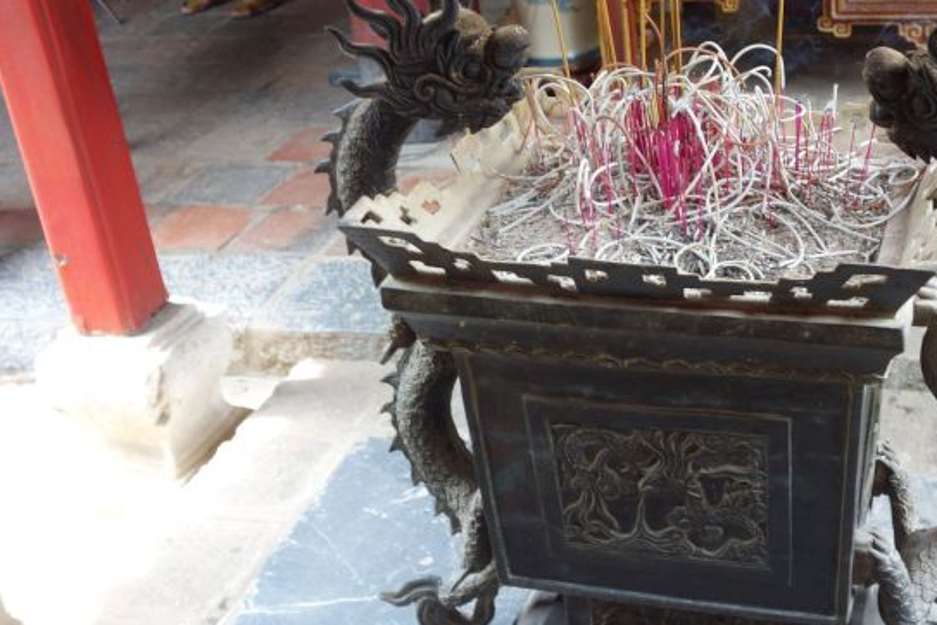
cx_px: 659
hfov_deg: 35.1
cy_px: 234
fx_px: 1457
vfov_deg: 24.1
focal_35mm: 56
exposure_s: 1/50
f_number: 2.8
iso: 125
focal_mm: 14.23
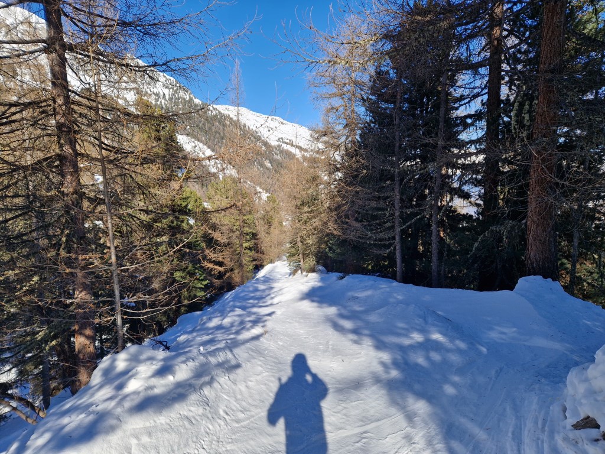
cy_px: 227
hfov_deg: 73.9
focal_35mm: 23
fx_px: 402
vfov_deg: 58.9
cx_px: 302
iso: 50
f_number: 1.8
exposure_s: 1/1288
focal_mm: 5.4
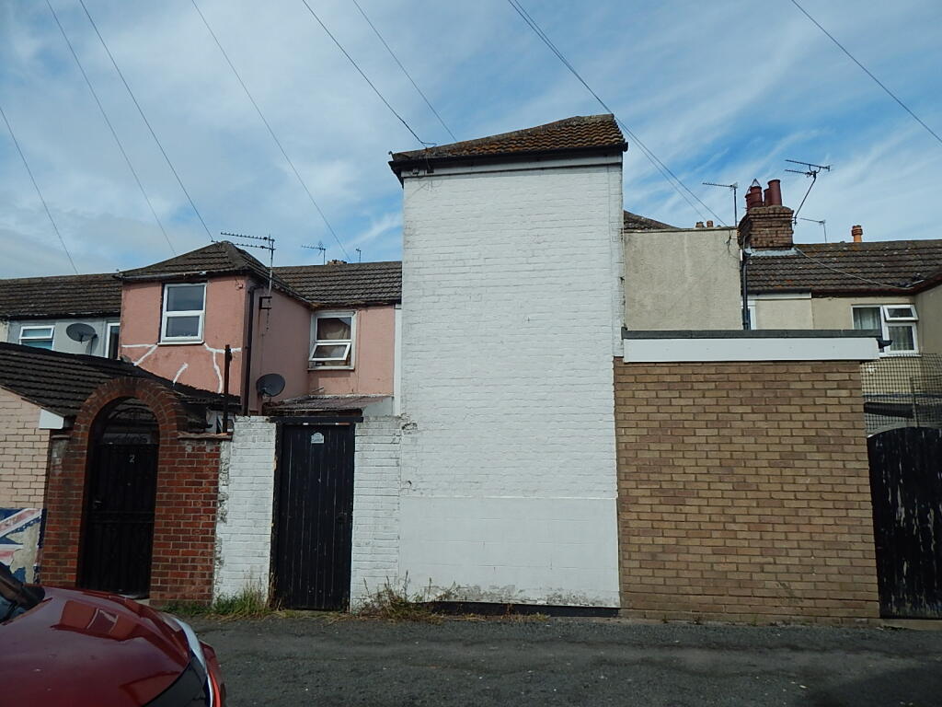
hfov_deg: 76.4
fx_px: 599
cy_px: 354
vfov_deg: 61.1
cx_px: 471
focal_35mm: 22
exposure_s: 1/800
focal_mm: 4
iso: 125
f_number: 6
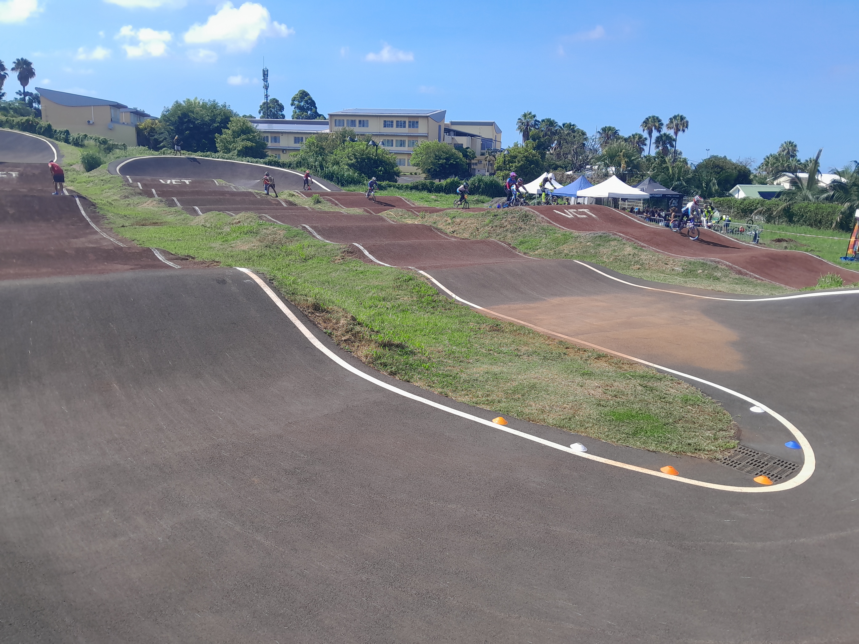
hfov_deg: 67.3
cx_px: 430
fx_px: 645
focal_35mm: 26
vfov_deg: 53.1
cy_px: 322
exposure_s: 1/415
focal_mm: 3.98
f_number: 1.8
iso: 40
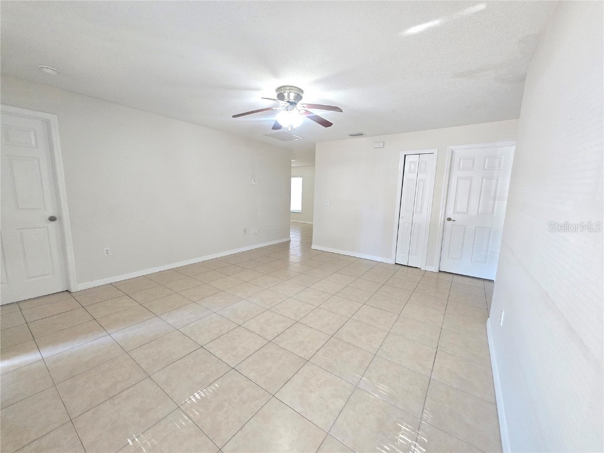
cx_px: 302
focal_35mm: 13
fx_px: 227
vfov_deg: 89.9
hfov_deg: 106.2
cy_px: 226
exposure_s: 1/60
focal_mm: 1.7
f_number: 2.2
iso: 640
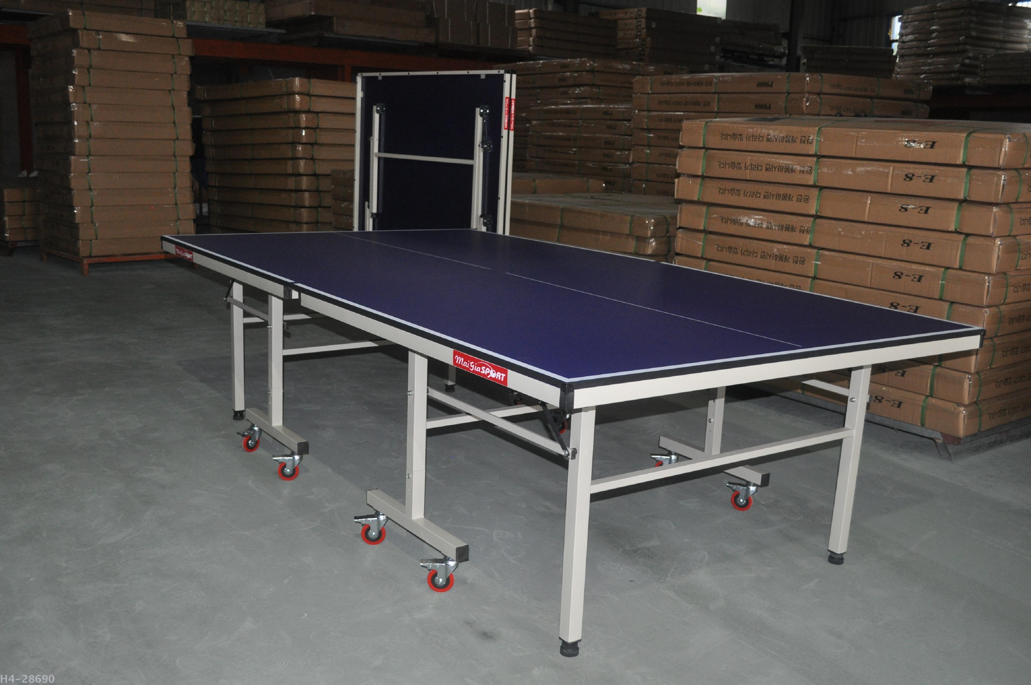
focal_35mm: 36
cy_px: 342
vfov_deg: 36.8
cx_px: 516
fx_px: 1030
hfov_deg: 53.2
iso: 800
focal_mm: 24
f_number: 4
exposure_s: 1/60
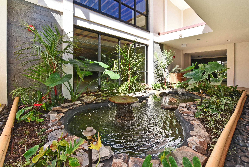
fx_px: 97
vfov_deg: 81.3
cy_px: 84
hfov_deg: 104.2
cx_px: 124
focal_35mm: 14
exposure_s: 1/60
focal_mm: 14
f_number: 16
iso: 400
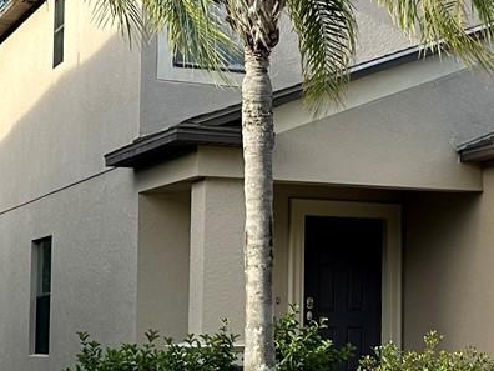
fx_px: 1384
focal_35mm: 97
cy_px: 202
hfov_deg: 19.1
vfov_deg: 15.2
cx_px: 598
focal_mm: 6.86
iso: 80
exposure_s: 1/1562
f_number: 1.78
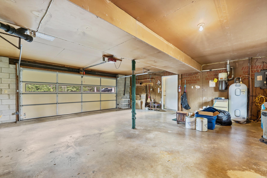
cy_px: 89
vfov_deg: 77.3
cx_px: 134
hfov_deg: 100.4
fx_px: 111
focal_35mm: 15
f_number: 9
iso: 200
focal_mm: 10
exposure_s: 4
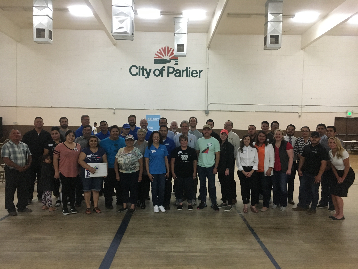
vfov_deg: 48.2
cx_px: 179
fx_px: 300
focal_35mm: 29
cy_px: 134
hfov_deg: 61.7
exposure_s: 1/15
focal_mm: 4.15
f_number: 2.2
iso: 200
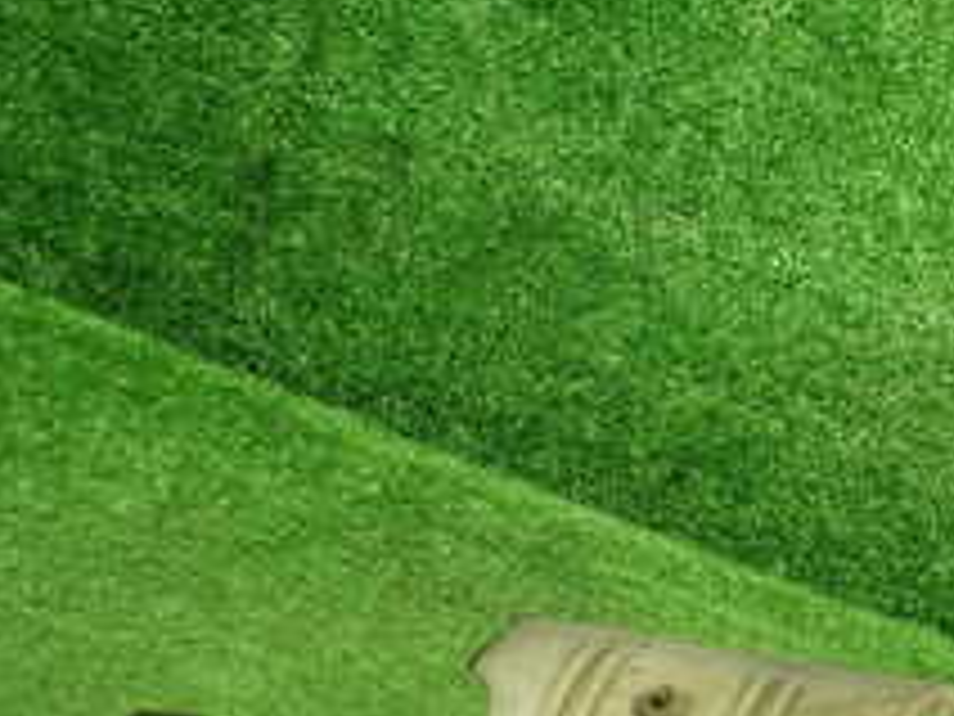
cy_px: 437
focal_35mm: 85
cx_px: 972
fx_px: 2343
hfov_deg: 22.1
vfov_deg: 17.3
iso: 200
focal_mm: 5.5
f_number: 2.3
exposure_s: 1/30
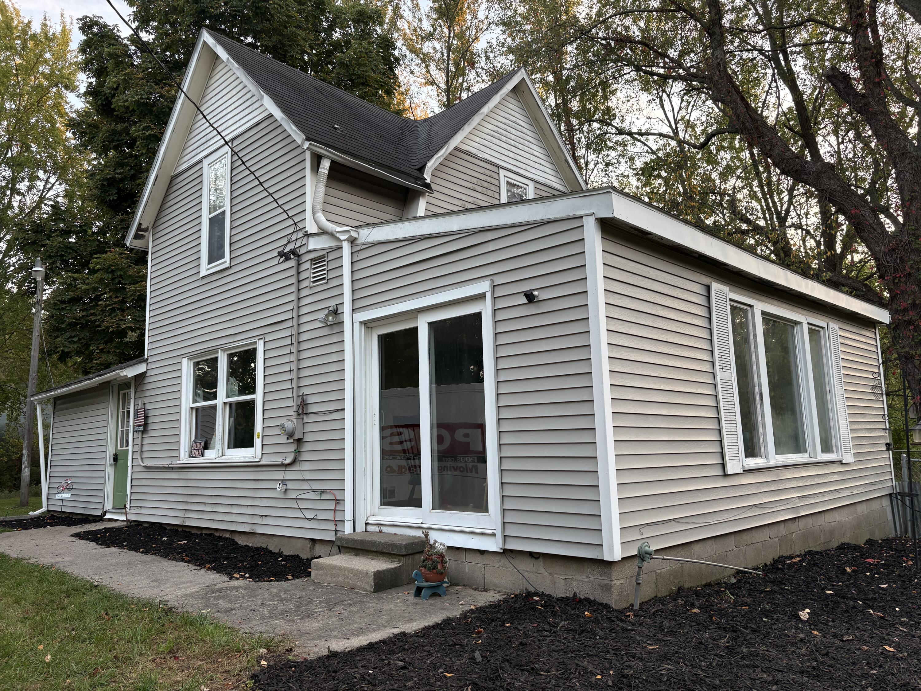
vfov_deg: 53.1
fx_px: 692
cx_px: 460
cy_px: 346
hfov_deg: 67.3
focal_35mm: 26
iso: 80
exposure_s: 1/121
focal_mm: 5.96
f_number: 1.6
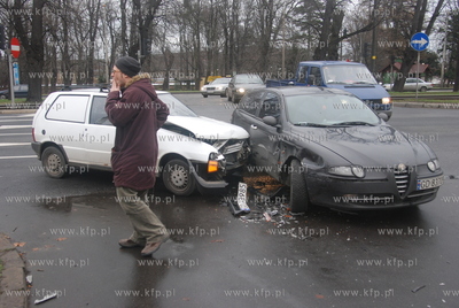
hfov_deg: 55.0
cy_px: 154
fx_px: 441
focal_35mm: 34
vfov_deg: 38.5
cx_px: 230
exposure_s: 1/125
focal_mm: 23
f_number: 4.5
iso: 400
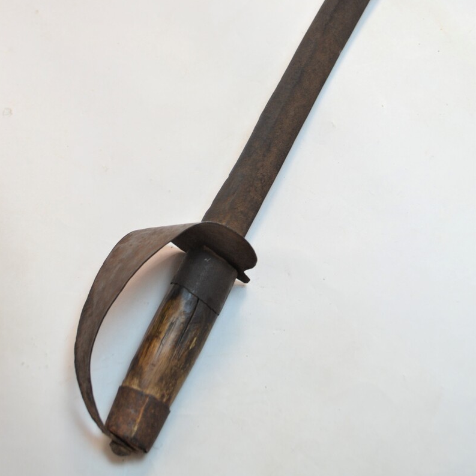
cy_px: 142
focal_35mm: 54
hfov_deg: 31.6
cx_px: 237
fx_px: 840
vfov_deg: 31.3
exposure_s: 1/40
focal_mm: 28
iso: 400
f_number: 5
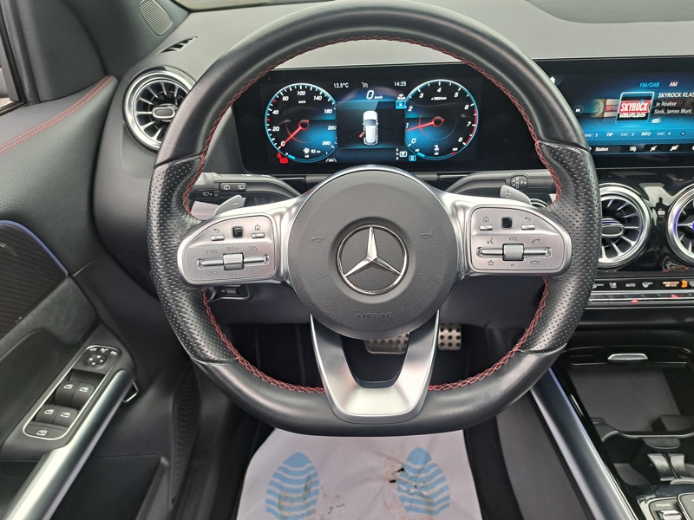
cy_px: 260
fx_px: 481
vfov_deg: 56.8
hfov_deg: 71.6
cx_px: 347
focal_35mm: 24
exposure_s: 1/50
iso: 64
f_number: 1.8
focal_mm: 5.23
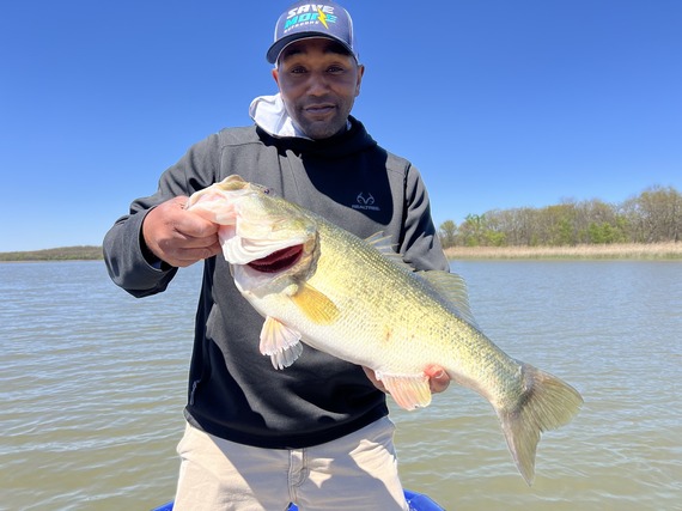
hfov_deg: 67.3
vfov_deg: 53.0
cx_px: 341
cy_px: 256
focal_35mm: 26
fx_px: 512
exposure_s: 1/2404
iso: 50
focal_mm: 5.7
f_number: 1.5
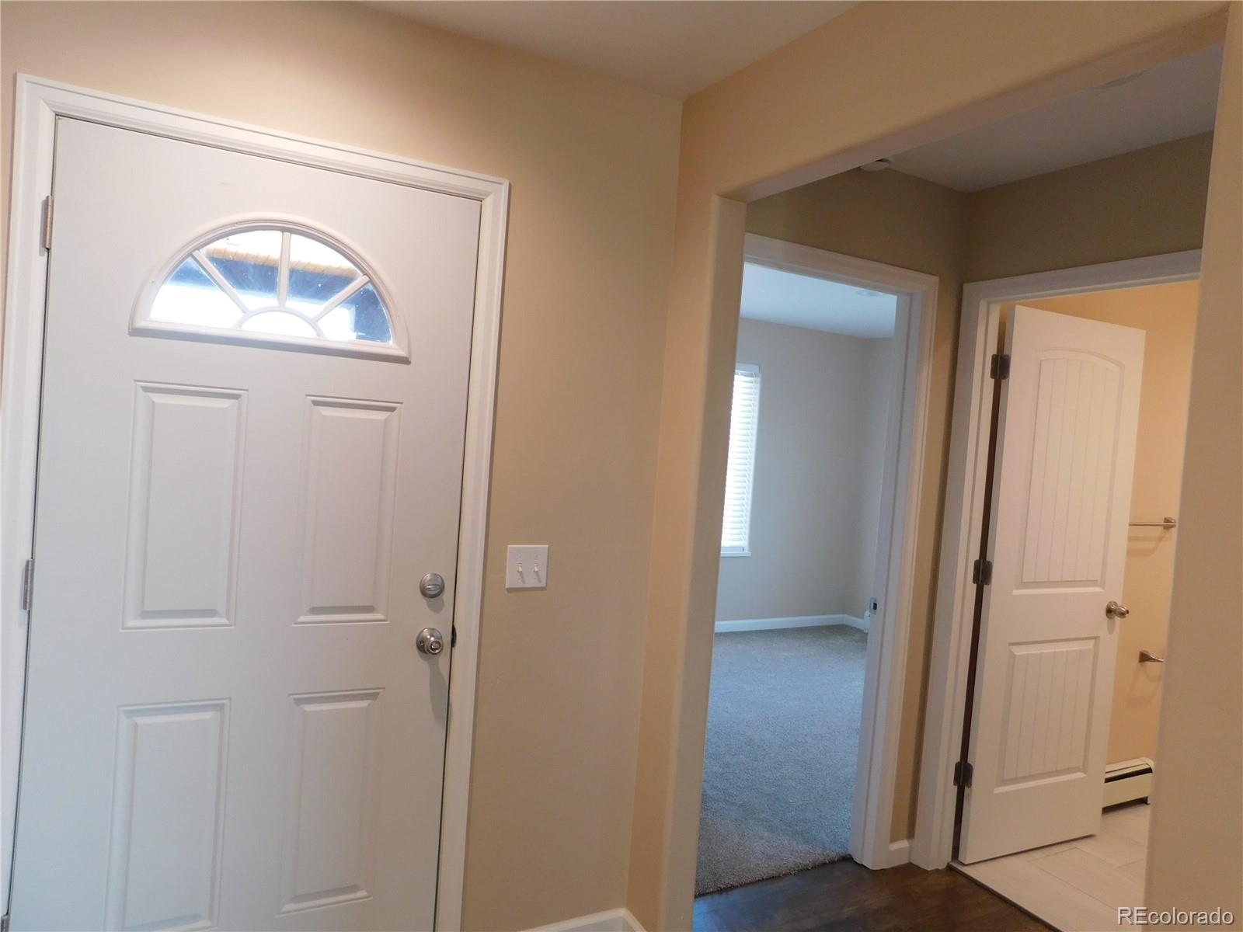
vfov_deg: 58.9
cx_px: 622
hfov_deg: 73.9
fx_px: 826
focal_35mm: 23
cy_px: 466
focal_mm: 4
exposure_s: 1/30
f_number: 3
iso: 160
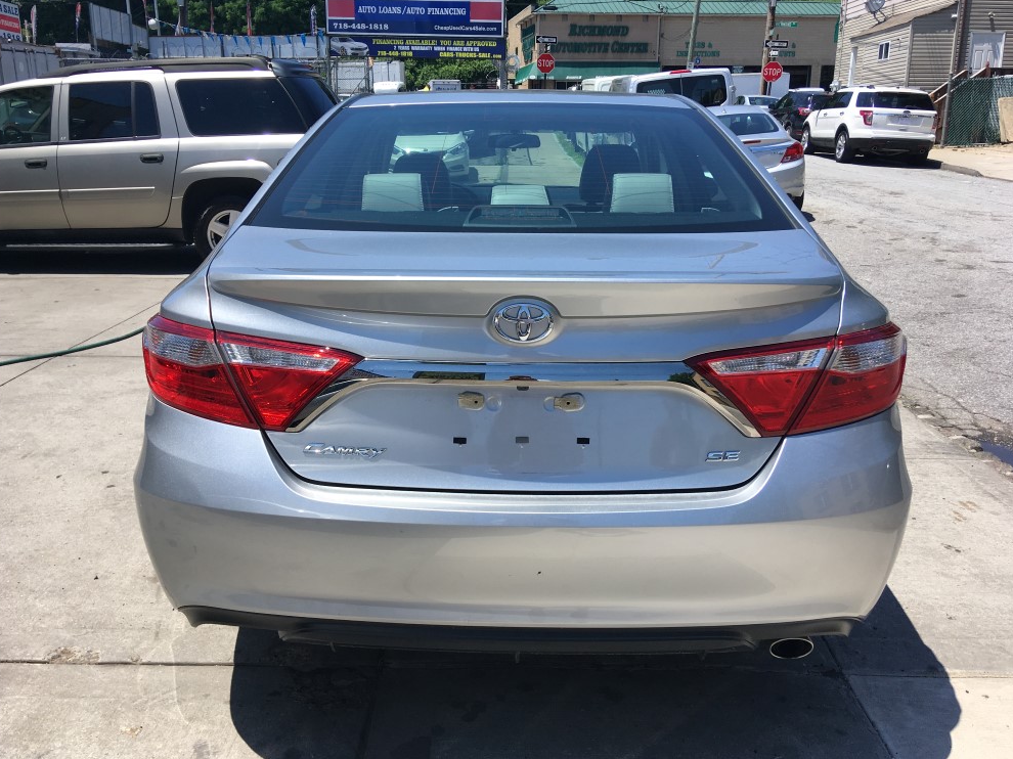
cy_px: 384
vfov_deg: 46.8
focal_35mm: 30
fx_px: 878
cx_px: 492
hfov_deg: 60.0
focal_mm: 4.15
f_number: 2.2
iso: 25
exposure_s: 1/1326
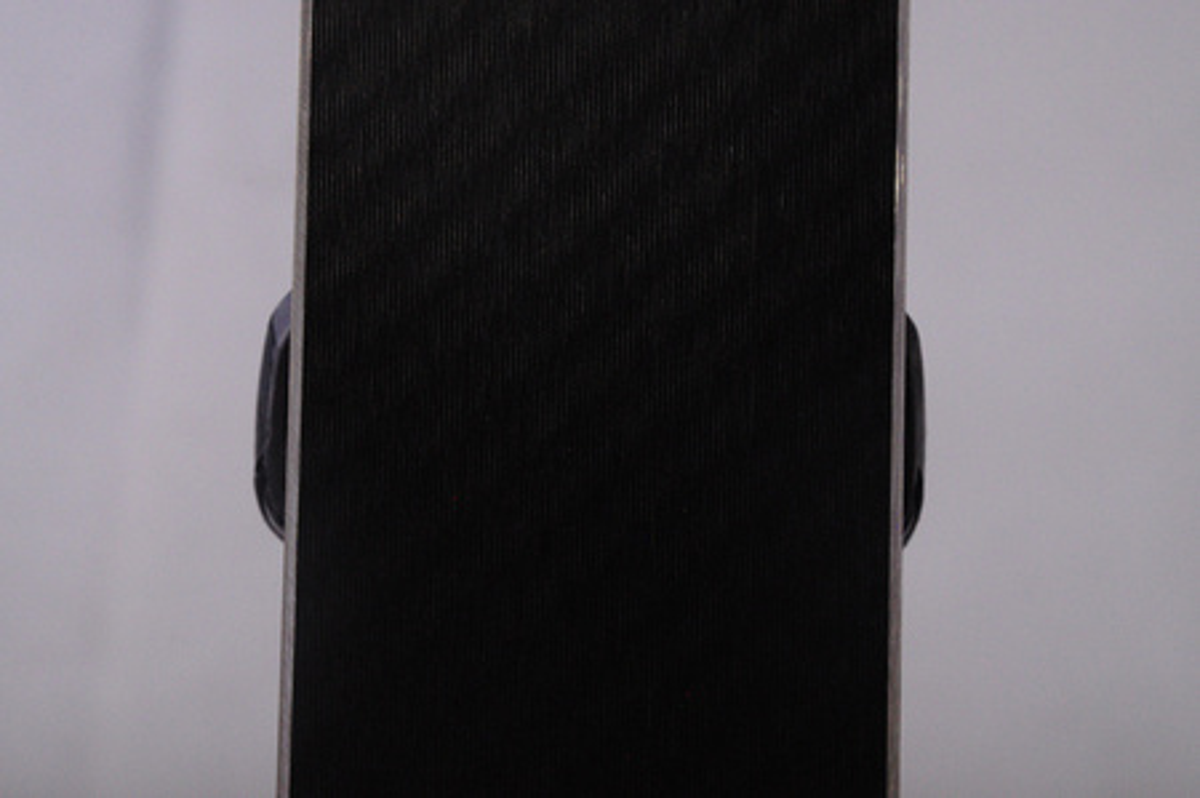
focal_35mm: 158
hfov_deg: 13.1
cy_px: 399
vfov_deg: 8.7
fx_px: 5244
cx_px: 600
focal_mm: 105
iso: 3200
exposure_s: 1/180
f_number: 16
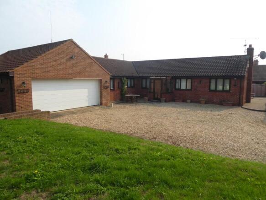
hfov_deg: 71.6
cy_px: 100
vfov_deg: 56.8
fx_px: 184
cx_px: 133
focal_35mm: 24
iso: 100
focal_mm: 4.3
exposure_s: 1/800
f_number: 3.3
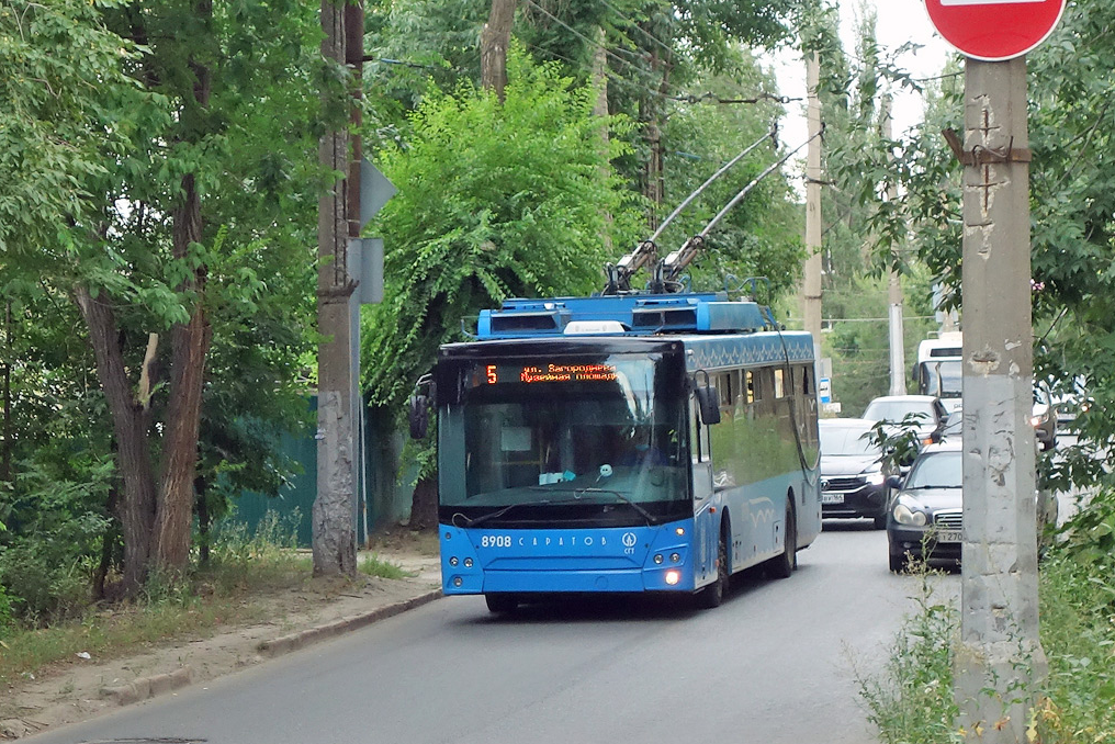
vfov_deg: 16.1
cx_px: 565
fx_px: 2633
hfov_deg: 23.9
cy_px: 322
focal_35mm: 85
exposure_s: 1/500
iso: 500
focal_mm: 26.89
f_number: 4
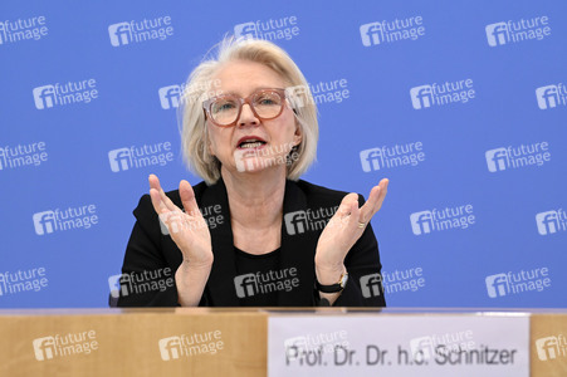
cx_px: 284
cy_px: 188
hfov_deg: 21.5
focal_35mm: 95
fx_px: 1495
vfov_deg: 14.4
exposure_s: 1/640
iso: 4000
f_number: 5.6
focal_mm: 95
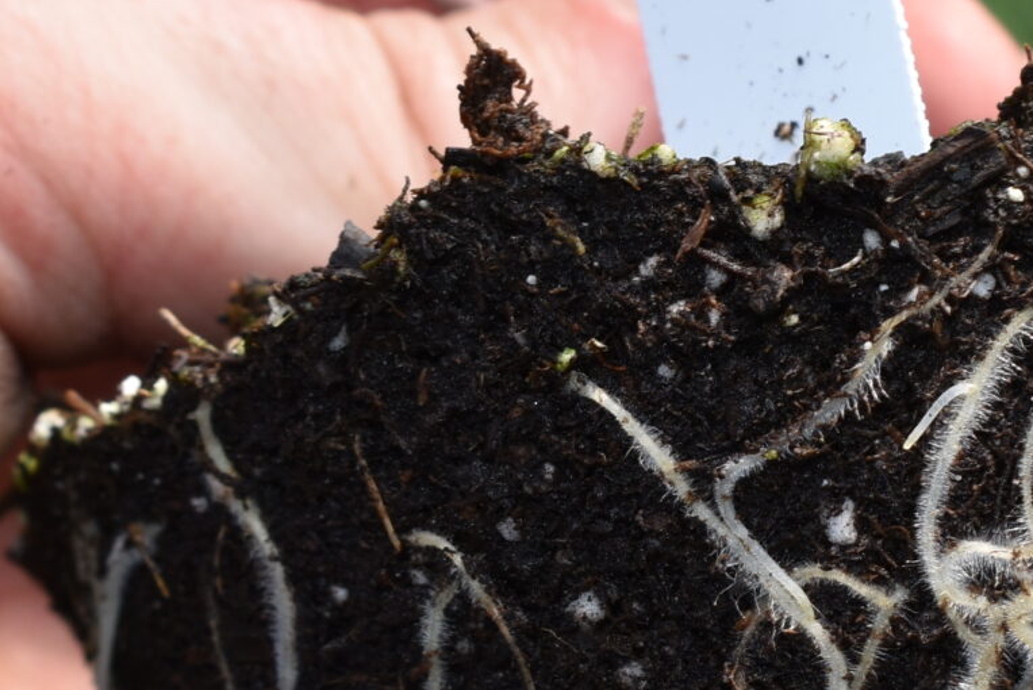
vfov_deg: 9.4
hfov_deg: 13.9
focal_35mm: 146
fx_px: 4181
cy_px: 504
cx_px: 1017
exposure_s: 1/200
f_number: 7.1
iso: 100
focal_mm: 29
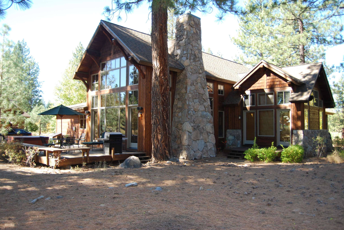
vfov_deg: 45.8
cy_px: 115
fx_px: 273
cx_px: 172
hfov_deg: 64.5
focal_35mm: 28
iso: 140
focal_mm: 19
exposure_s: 1/125
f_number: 3.5
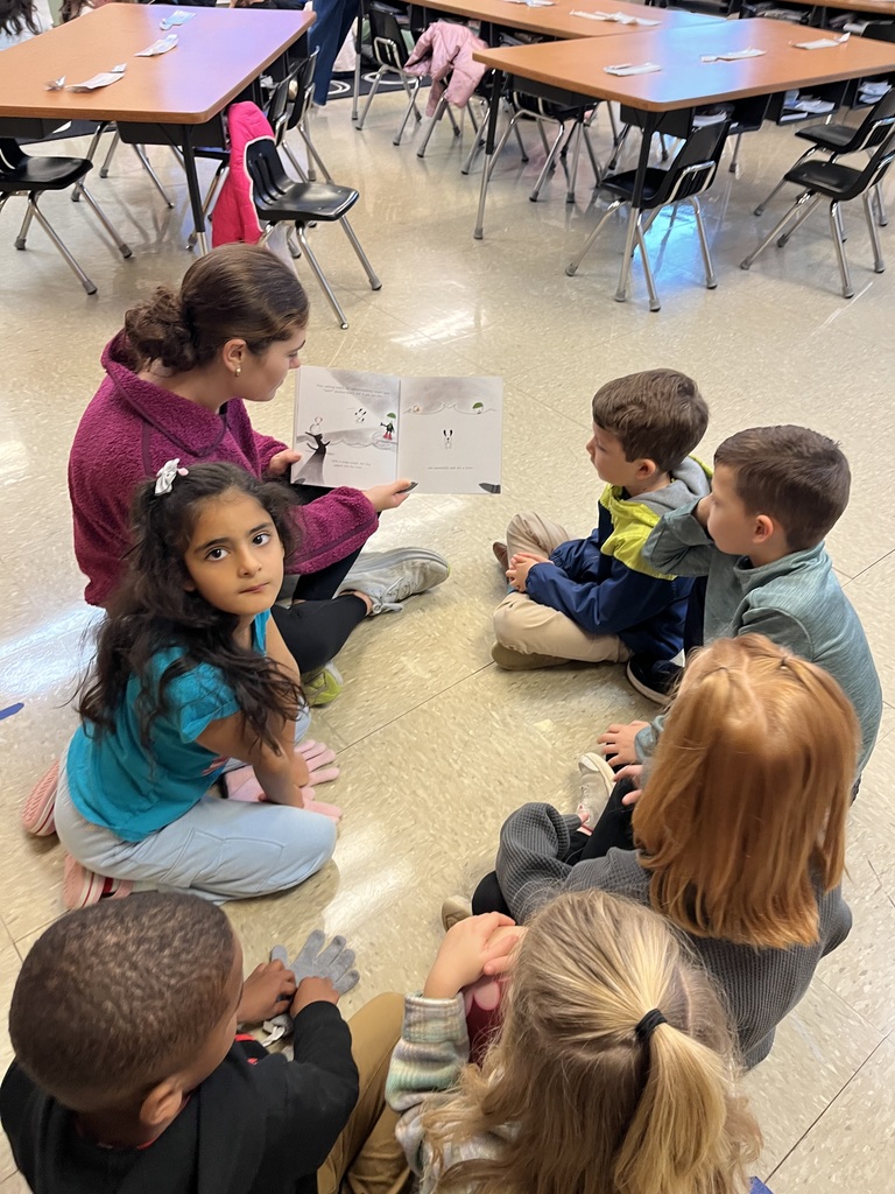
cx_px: 448
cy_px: 597
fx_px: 896
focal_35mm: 26
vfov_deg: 67.3
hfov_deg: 53.1
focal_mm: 5.1
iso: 160
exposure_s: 1/60
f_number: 1.6
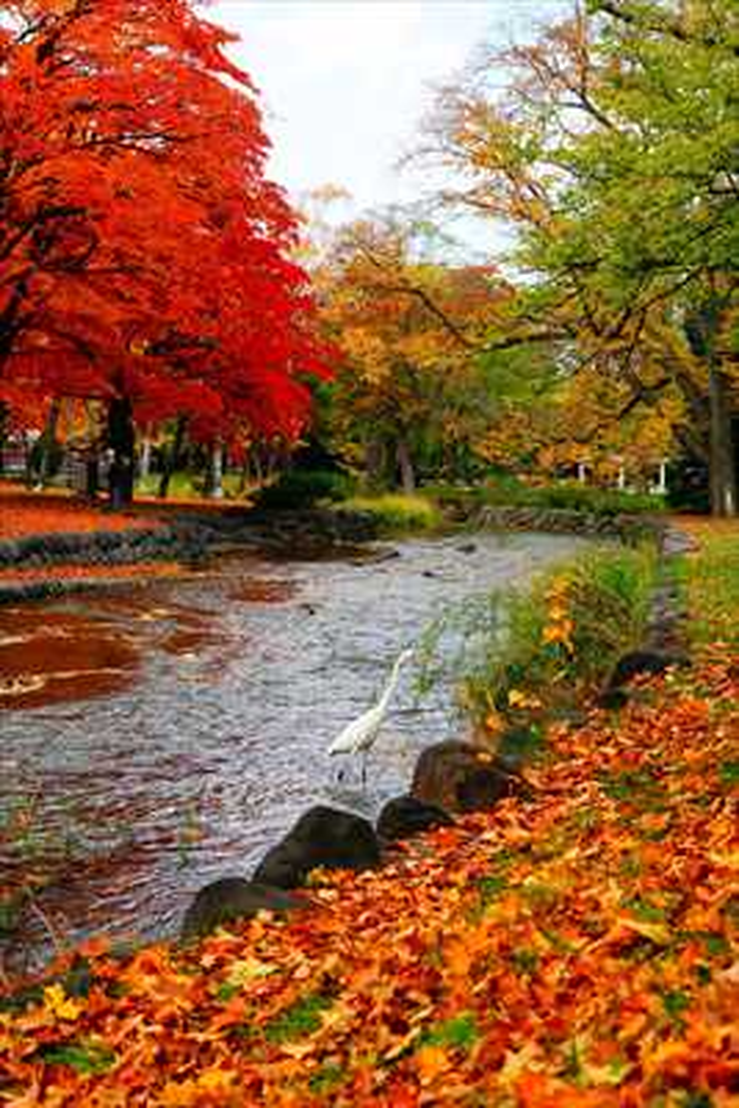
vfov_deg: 35.0
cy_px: 554
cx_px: 370
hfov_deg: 23.8
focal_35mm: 57
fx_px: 1753
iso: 100
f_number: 5.6
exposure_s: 1/125
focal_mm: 38
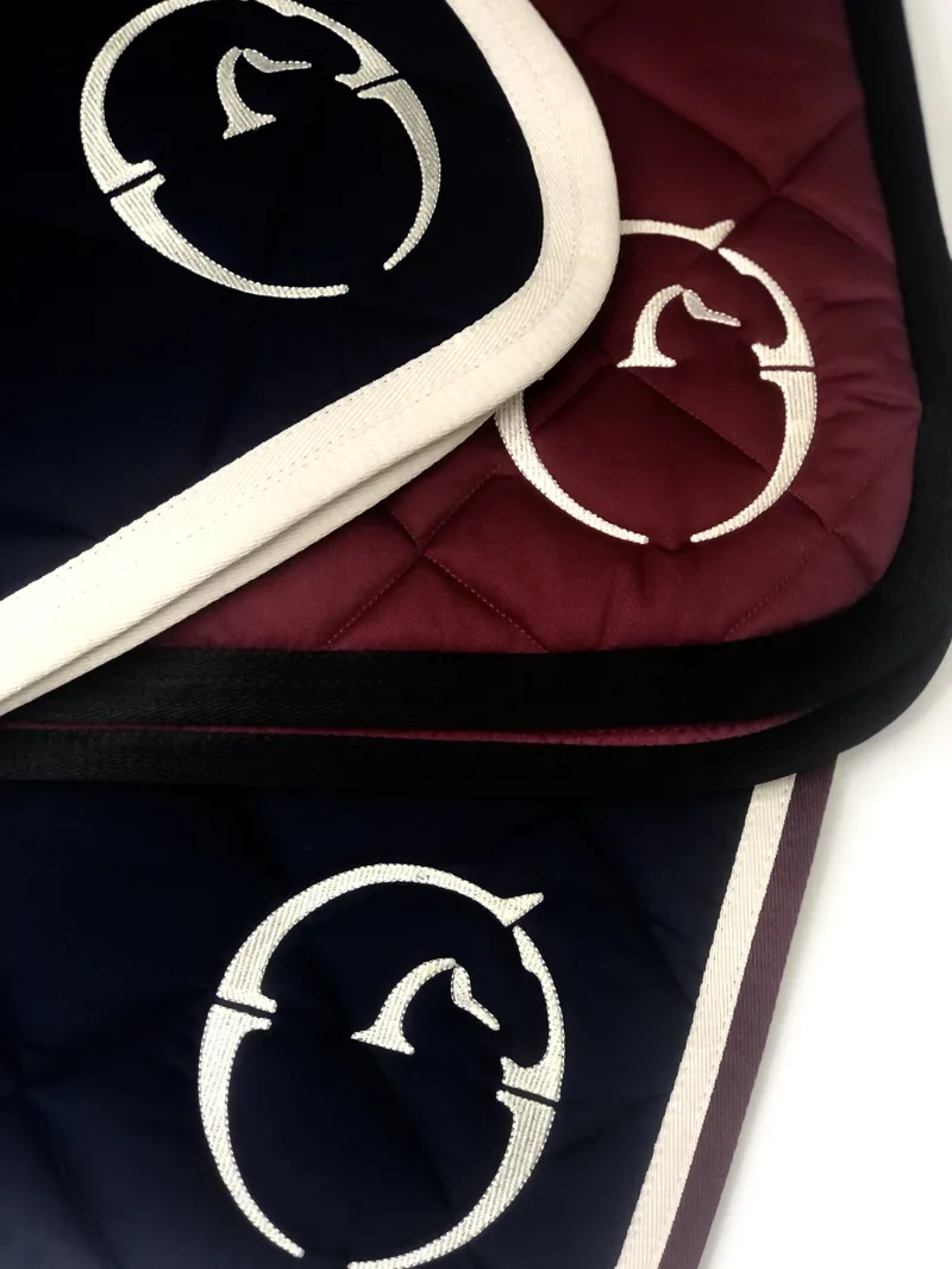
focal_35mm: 57
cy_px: 634
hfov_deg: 25.7
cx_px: 476
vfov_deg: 33.8
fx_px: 2089
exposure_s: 1/33
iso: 80
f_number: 2.8
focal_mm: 6.6
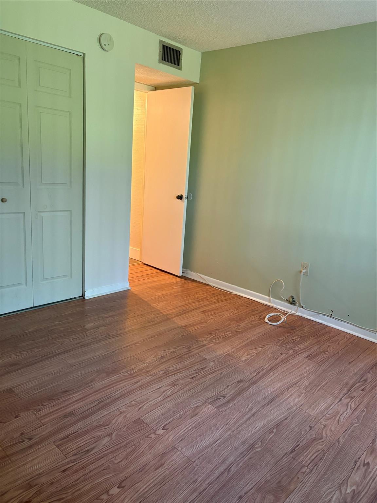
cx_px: 188
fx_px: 378
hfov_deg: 53.1
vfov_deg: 67.3
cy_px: 252
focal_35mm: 26
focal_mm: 5.96
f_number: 1.6
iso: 400
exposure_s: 1/60
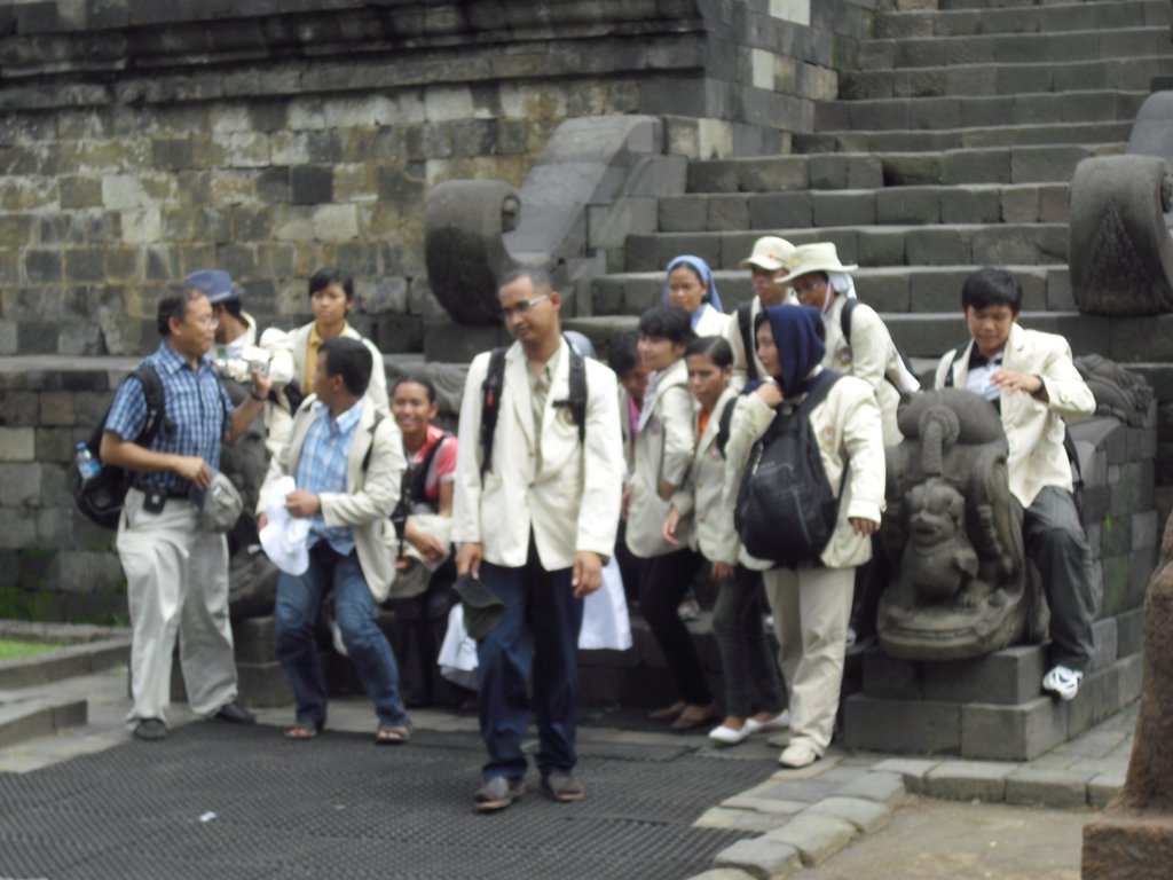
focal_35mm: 78
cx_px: 586
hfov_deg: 25.0
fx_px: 2643
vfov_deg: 18.9
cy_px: 440
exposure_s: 1/200
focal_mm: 12.8
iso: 100
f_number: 4.2
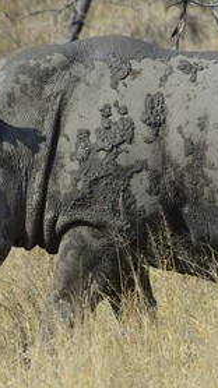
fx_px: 4406
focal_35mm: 428
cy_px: 194
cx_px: 13
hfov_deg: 2.8
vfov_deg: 5.0
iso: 400
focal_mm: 270
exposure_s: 1/500
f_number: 10
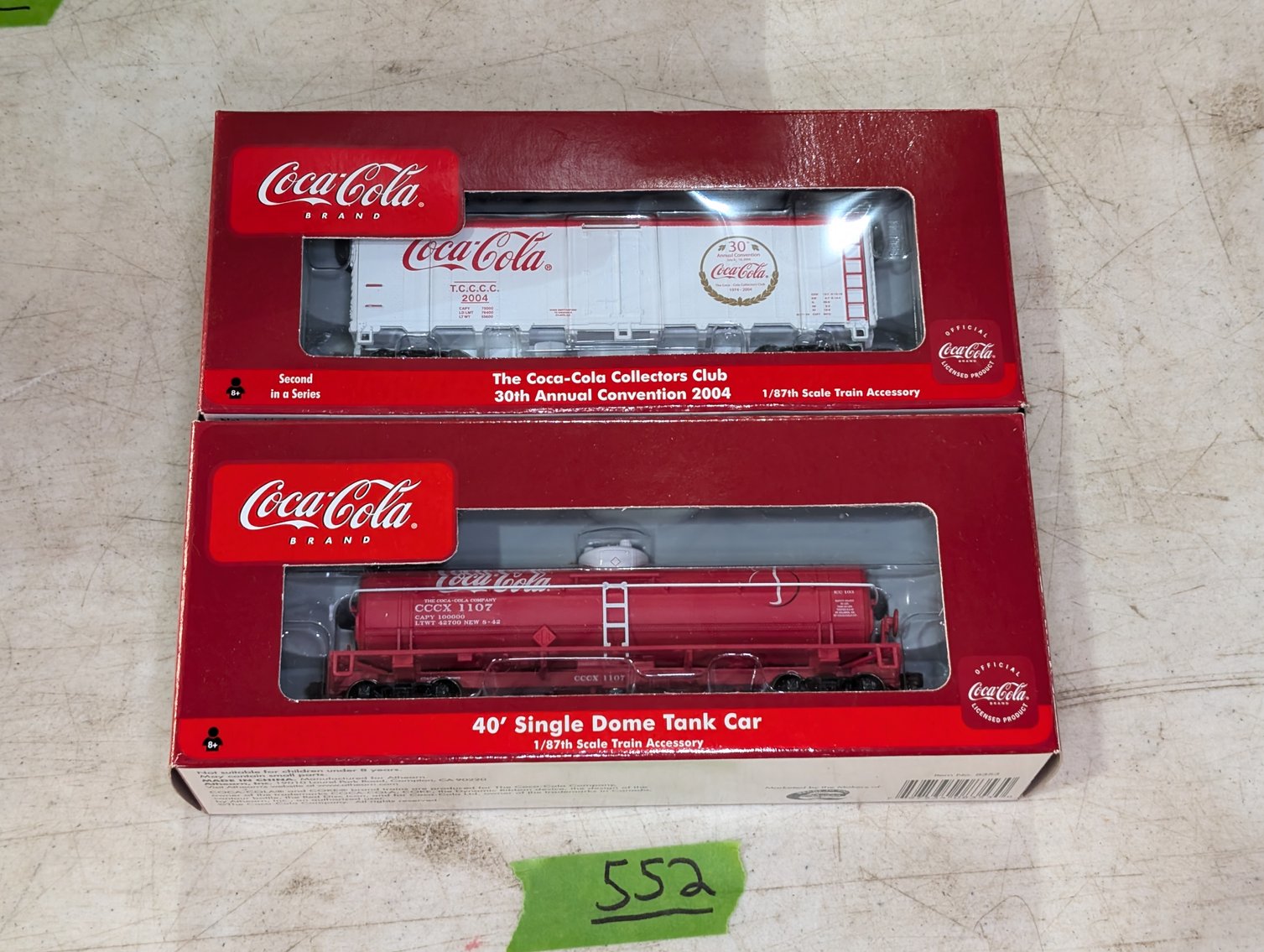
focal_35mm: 49
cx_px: 632
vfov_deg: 29.8
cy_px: 476
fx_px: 1792
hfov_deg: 38.9
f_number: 1.68
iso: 150
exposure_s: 1/60
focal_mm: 6.9
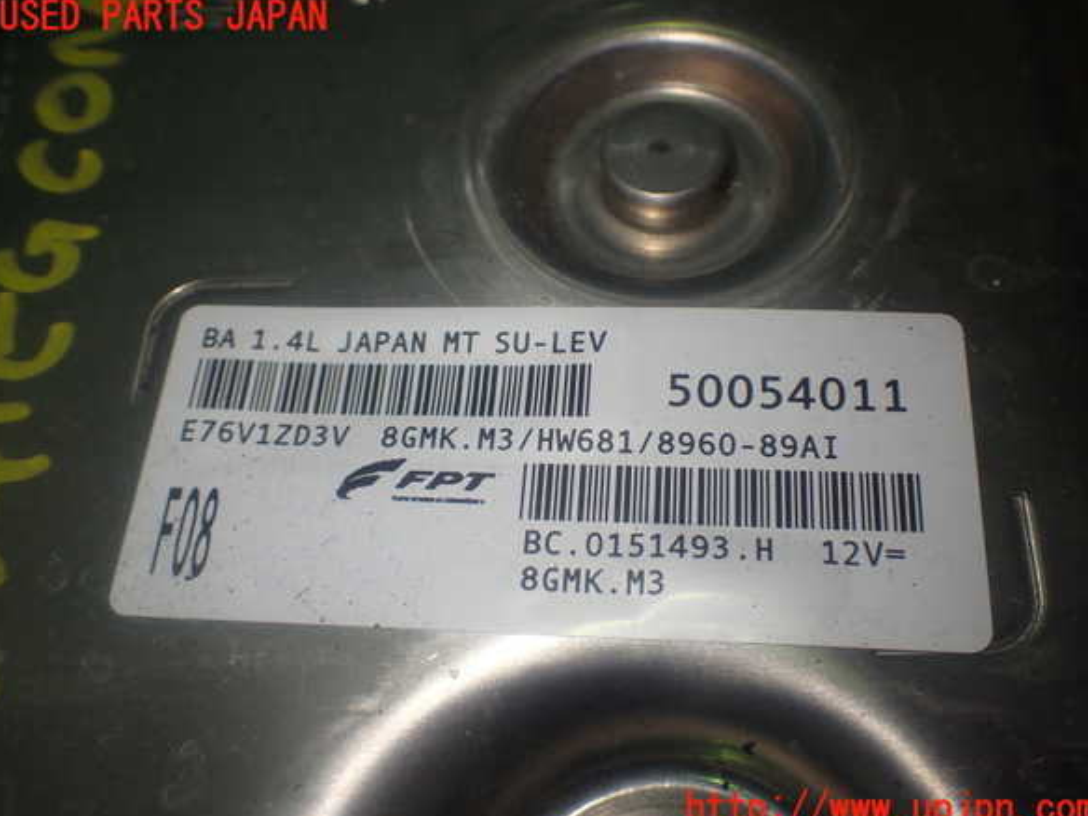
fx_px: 1163
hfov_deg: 50.1
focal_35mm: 37
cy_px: 414
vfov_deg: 38.7
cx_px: 548
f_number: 2.5
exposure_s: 1/80
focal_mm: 6.37
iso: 100
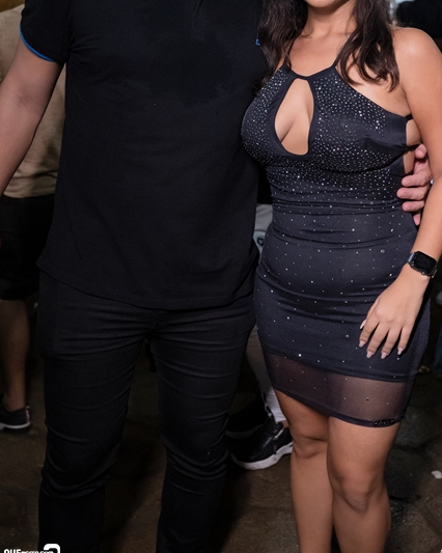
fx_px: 769
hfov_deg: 32.0
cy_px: 182
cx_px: 252
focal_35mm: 47
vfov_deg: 39.1
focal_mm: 24
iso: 2500
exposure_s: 1/250
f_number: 2.5
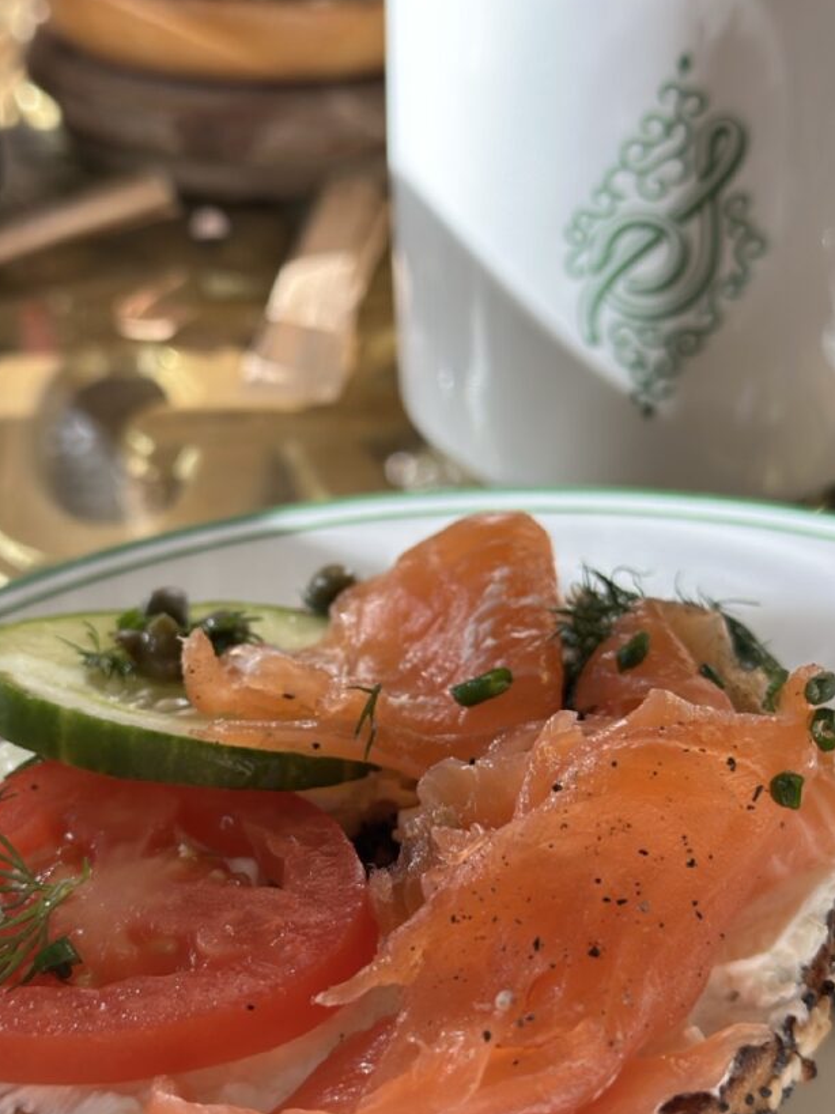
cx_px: 382
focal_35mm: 60
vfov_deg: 32.2
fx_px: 1930
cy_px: 618
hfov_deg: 24.4
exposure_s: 1/555
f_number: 1.78
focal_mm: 6.86
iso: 80
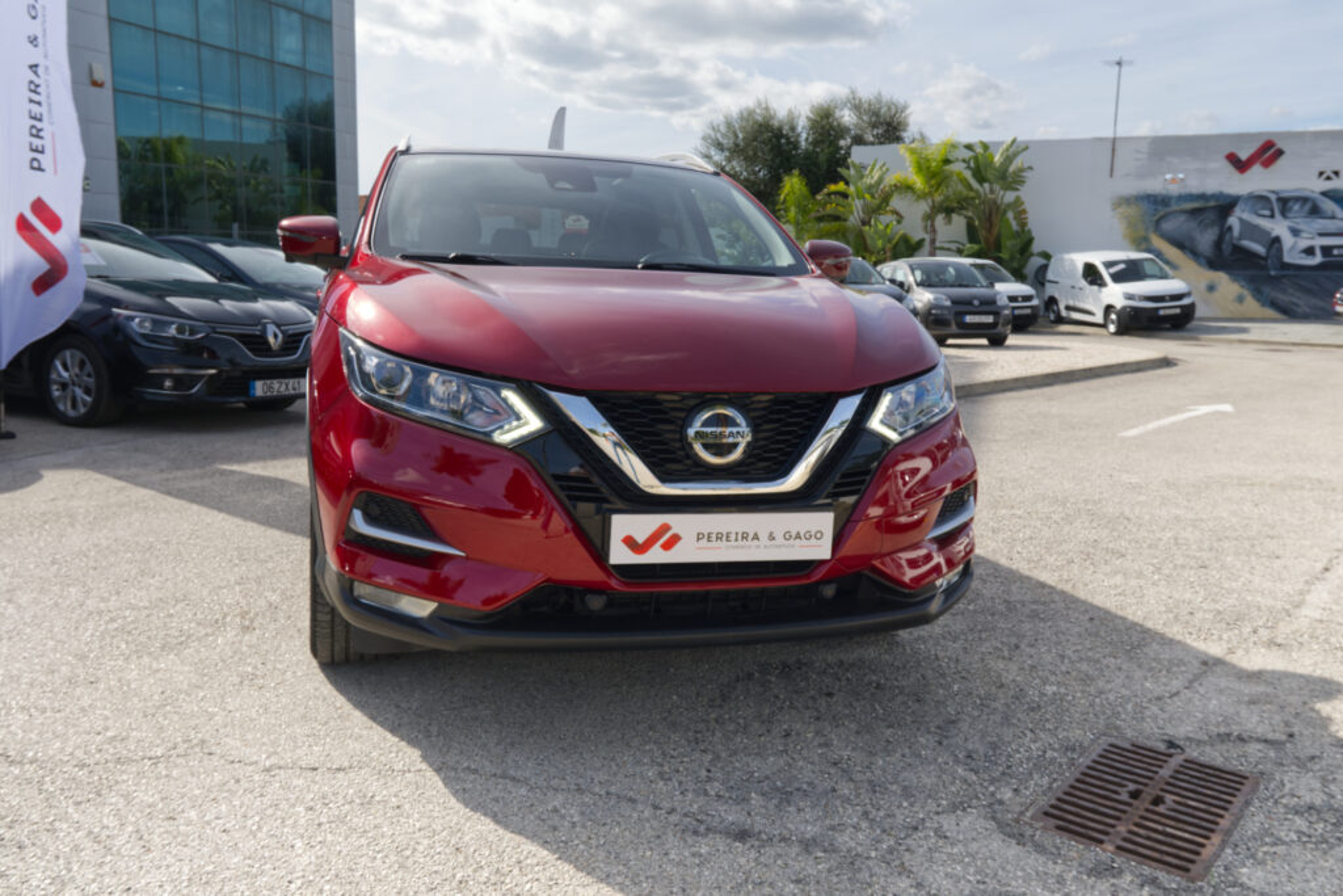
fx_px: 1119
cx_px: 672
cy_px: 448
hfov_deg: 61.9
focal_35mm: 30
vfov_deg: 43.6
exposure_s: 1/250
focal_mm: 19.7
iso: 160
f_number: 8
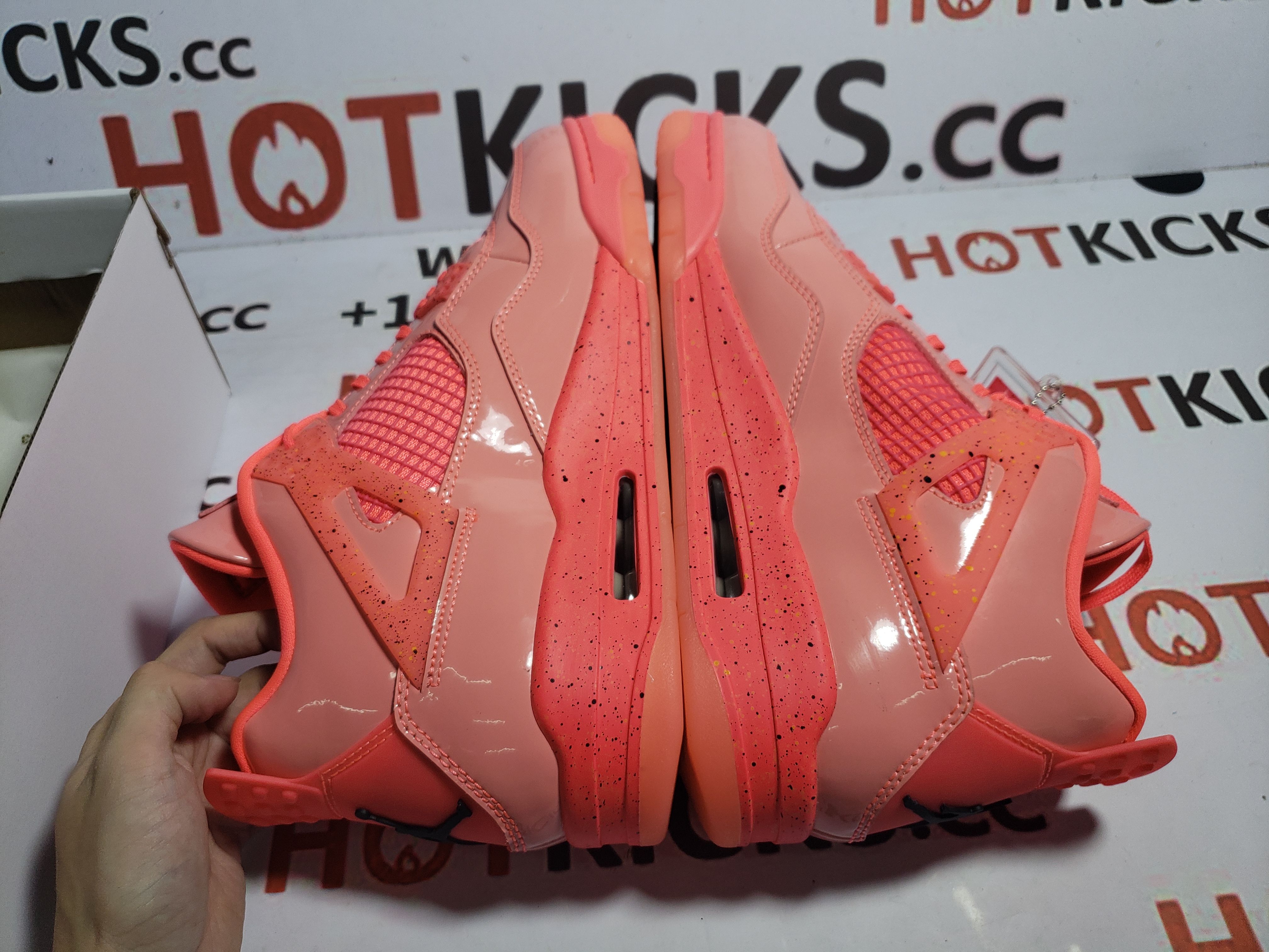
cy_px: 476
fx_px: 953
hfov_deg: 67.3
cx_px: 634
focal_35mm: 26
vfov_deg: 53.1
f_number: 1.5
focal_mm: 4.3
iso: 50
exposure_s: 1/642
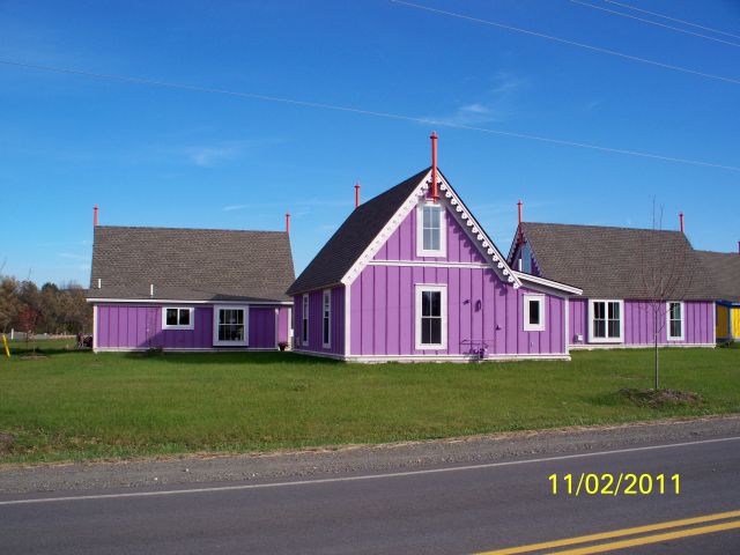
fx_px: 748
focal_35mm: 35
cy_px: 278
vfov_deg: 40.7
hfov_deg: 52.6
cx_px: 370
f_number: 4.8
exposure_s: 1/500
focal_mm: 7.54
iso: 100
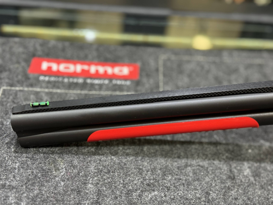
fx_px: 379
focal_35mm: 48
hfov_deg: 39.7
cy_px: 102
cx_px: 136
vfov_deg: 30.3
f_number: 1.78
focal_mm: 6.76
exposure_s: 1/50
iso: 200
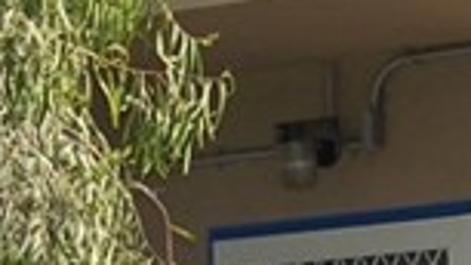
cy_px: 137
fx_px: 4995
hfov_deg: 5.4
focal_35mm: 400
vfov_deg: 3.0
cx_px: 219
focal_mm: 38
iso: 280
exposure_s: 1/500
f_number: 5.6
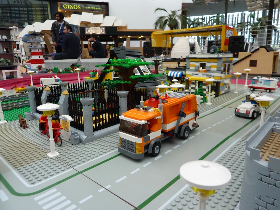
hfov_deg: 69.4
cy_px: 105
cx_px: 140
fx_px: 202
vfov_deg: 54.9
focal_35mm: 25
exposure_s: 1/30
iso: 80
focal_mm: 4.1
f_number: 3.3
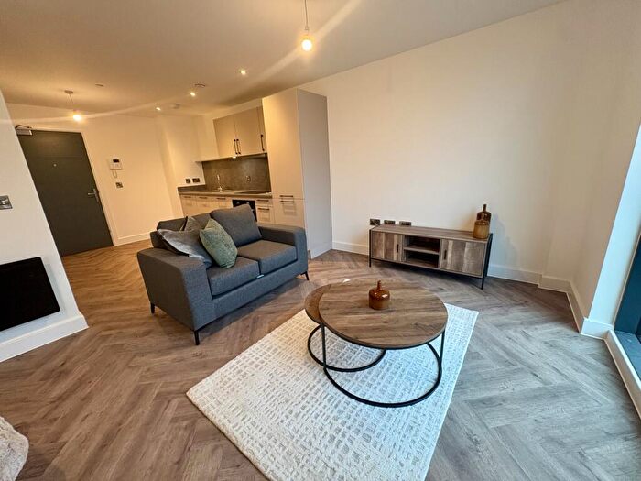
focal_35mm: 14
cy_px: 240
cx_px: 320
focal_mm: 2.22
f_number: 2.2
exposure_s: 1/50
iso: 160
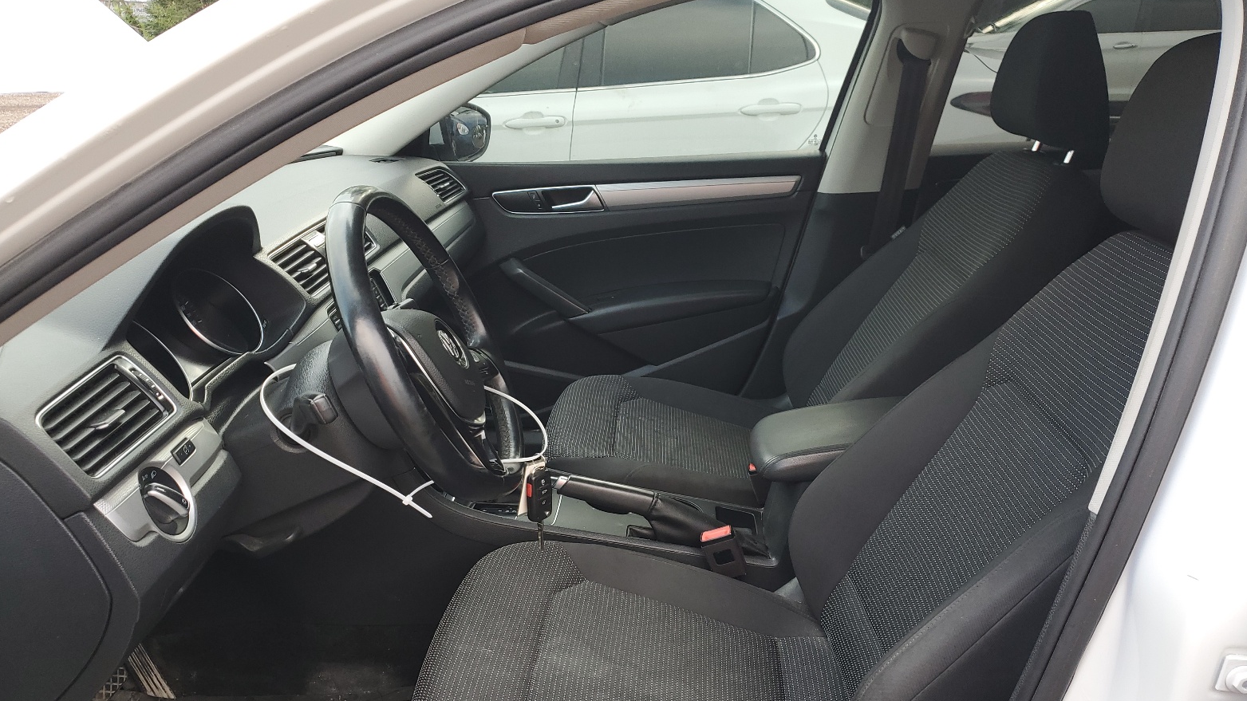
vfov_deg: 39.8
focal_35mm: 29
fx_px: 959
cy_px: 448
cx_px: 619
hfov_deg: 66.1
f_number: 1.5
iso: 50
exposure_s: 1/185
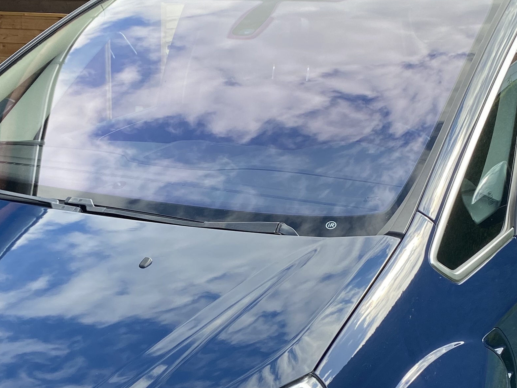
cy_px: 310
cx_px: 240
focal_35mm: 67
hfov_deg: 29.0
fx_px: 1000
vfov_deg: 21.6
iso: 32
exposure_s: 1/666
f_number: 1.8
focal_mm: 4.25
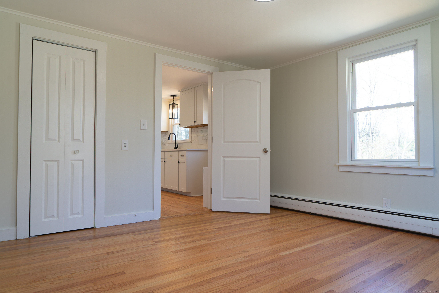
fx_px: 293
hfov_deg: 73.7
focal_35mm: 24
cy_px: 146
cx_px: 220
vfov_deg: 53.1
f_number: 8
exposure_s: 1/30
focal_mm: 24
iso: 80
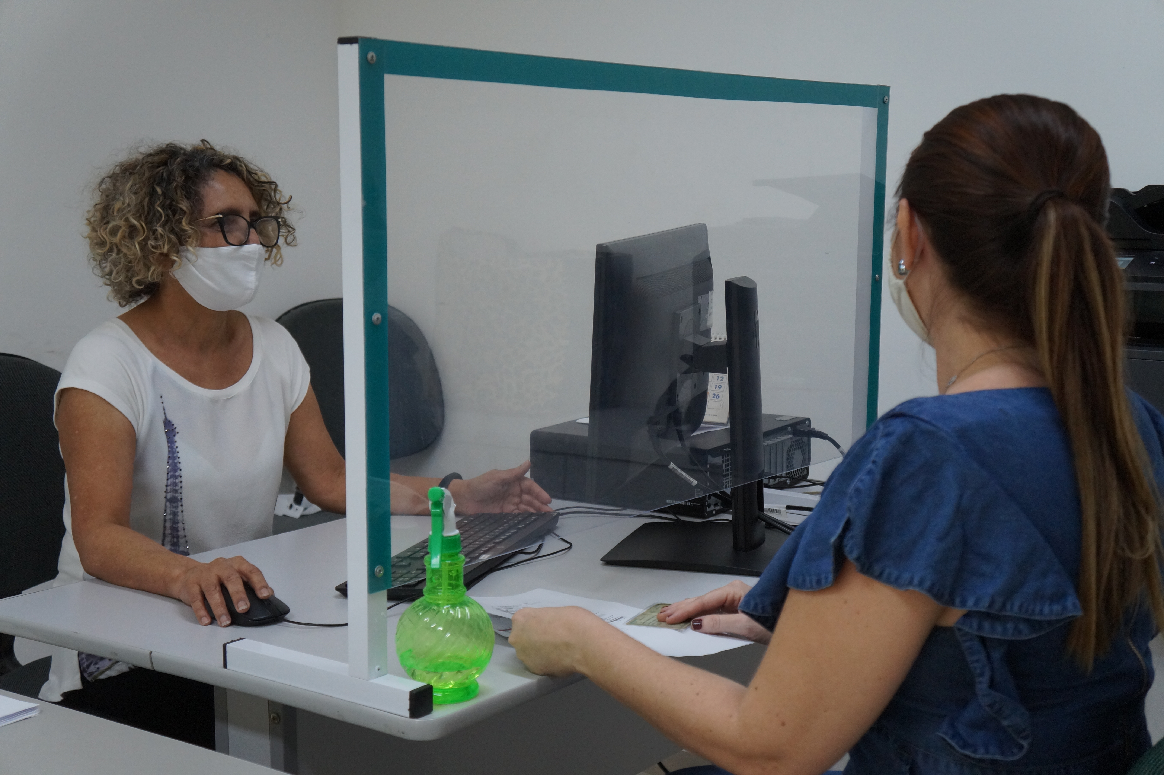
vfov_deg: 28.9
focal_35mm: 46
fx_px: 1503
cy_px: 388
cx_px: 582
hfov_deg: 42.3
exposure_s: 1/160
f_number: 4
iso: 1000
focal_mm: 31
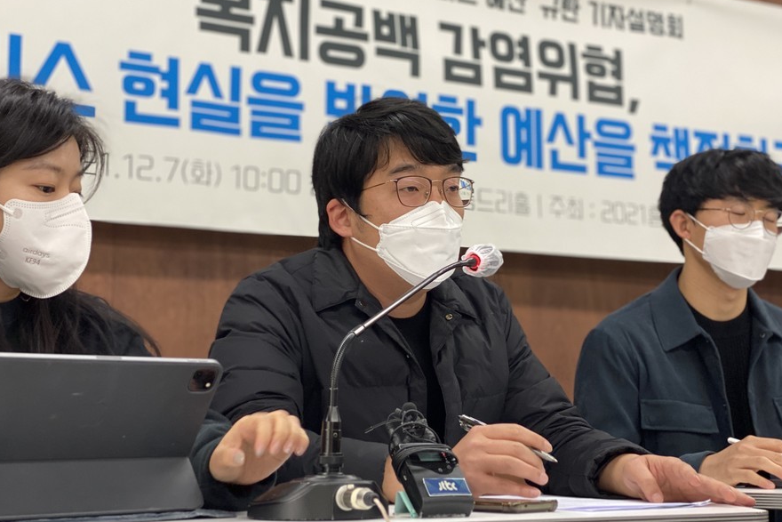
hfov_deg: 33.9
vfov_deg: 23.0
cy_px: 271
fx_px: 1282
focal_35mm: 59
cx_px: 403
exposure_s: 1/120
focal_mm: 6
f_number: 2
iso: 125
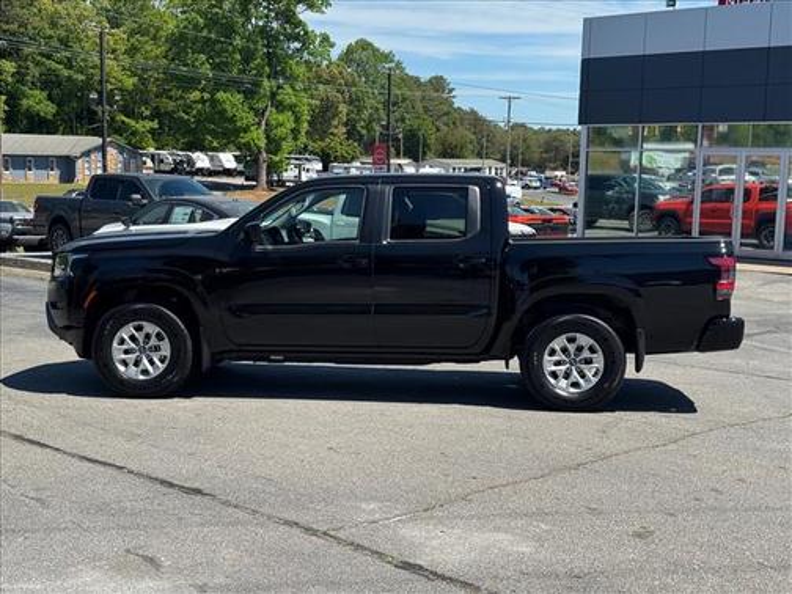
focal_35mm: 48
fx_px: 1098
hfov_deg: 39.7
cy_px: 297
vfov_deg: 30.3
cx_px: 396
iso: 64
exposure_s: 1/3257
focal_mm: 6.76
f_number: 1.78
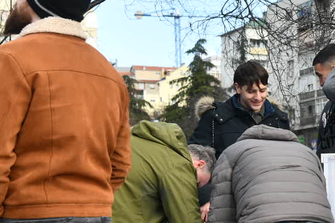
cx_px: 434
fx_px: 1172
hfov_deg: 15.5
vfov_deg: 10.8
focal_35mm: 126
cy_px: 204
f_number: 5
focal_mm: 44
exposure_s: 1/2000
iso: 800
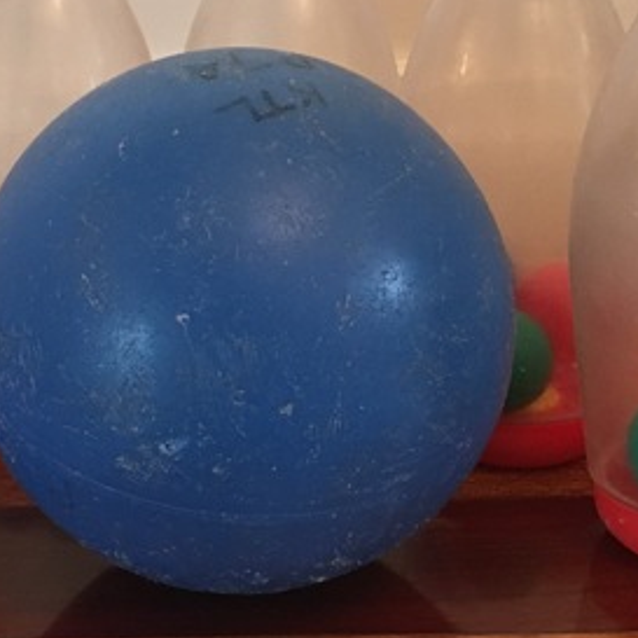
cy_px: 192
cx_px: 213
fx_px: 1564
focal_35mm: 75
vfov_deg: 22.9
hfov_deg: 23.0
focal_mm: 4.15
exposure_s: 1/33
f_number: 2.2
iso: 200
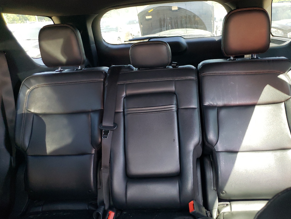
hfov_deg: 59.8
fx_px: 252
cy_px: 117
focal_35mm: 30
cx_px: 162
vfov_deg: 46.8
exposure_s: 1/40
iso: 253
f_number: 1.5
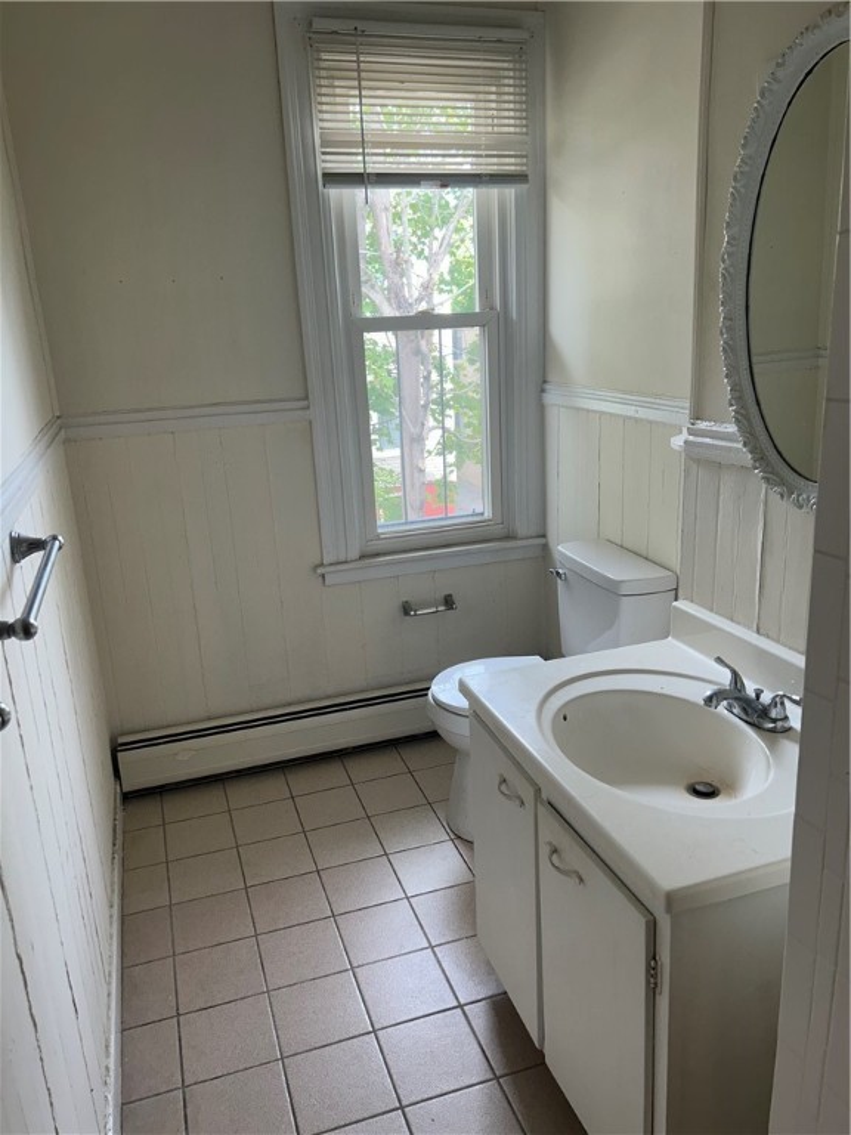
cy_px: 568
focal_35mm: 26
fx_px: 852
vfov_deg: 67.3
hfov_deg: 53.1
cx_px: 426
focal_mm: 5.7
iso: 80
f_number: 1.5
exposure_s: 1/121
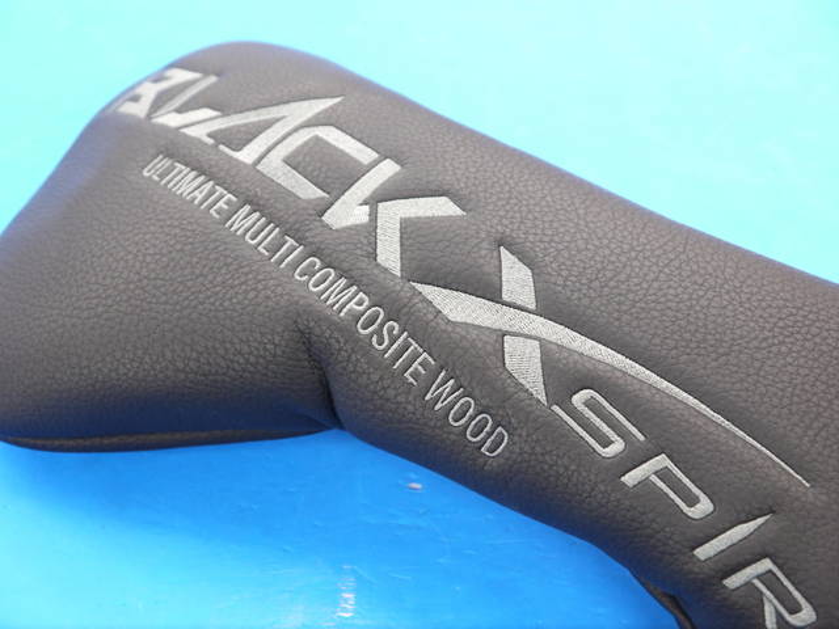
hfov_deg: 31.2
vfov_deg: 23.7
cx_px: 420
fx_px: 1503
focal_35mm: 62
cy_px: 314
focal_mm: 31
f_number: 5
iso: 800
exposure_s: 1/50
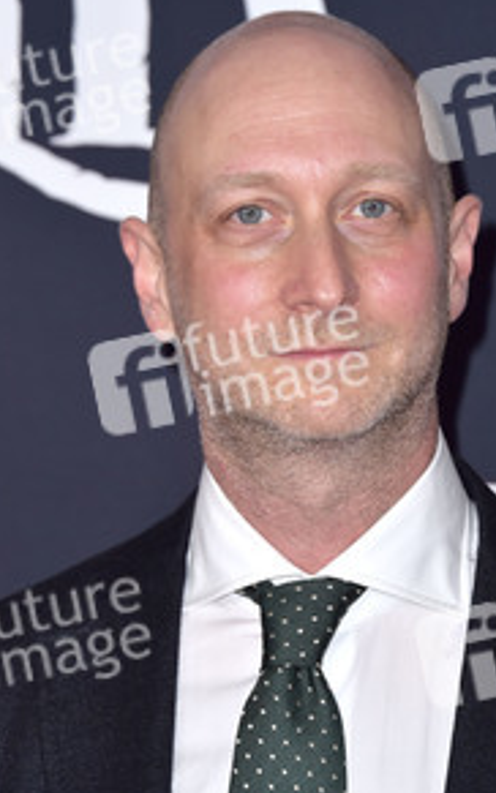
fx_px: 5750
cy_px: 507
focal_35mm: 266
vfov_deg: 7.9
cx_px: 309
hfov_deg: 4.9
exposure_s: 1/250
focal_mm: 190
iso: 320
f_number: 7.1
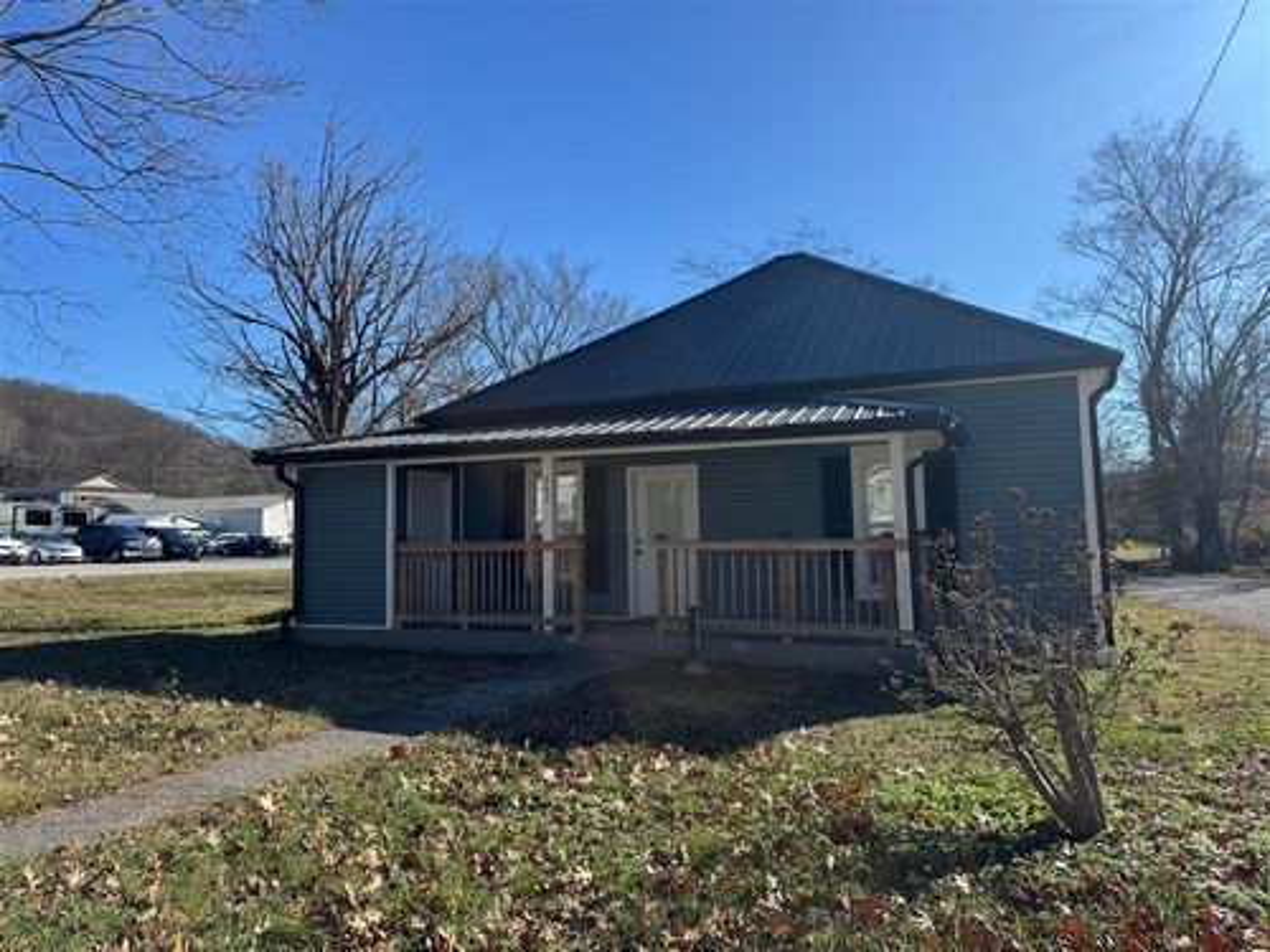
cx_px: 635
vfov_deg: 56.8
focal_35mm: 24
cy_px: 476
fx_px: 881
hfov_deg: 71.6
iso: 80
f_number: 1.78
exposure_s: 1/2959
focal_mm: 6.76
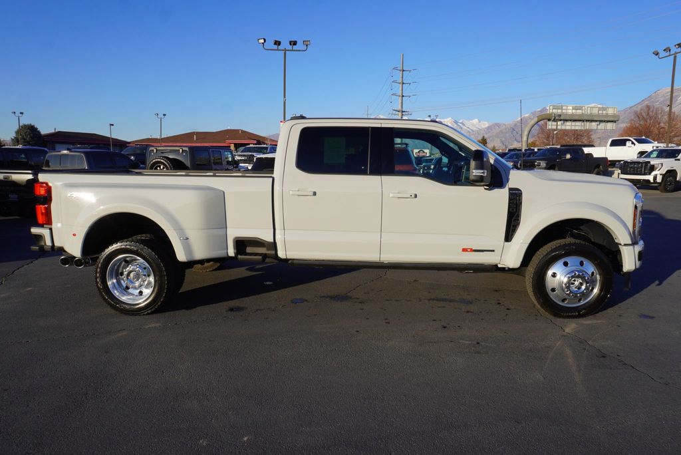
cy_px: 228
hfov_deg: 73.7
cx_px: 340
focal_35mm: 24
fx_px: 454
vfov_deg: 53.2
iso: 100
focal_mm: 16
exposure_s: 1/160
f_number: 10
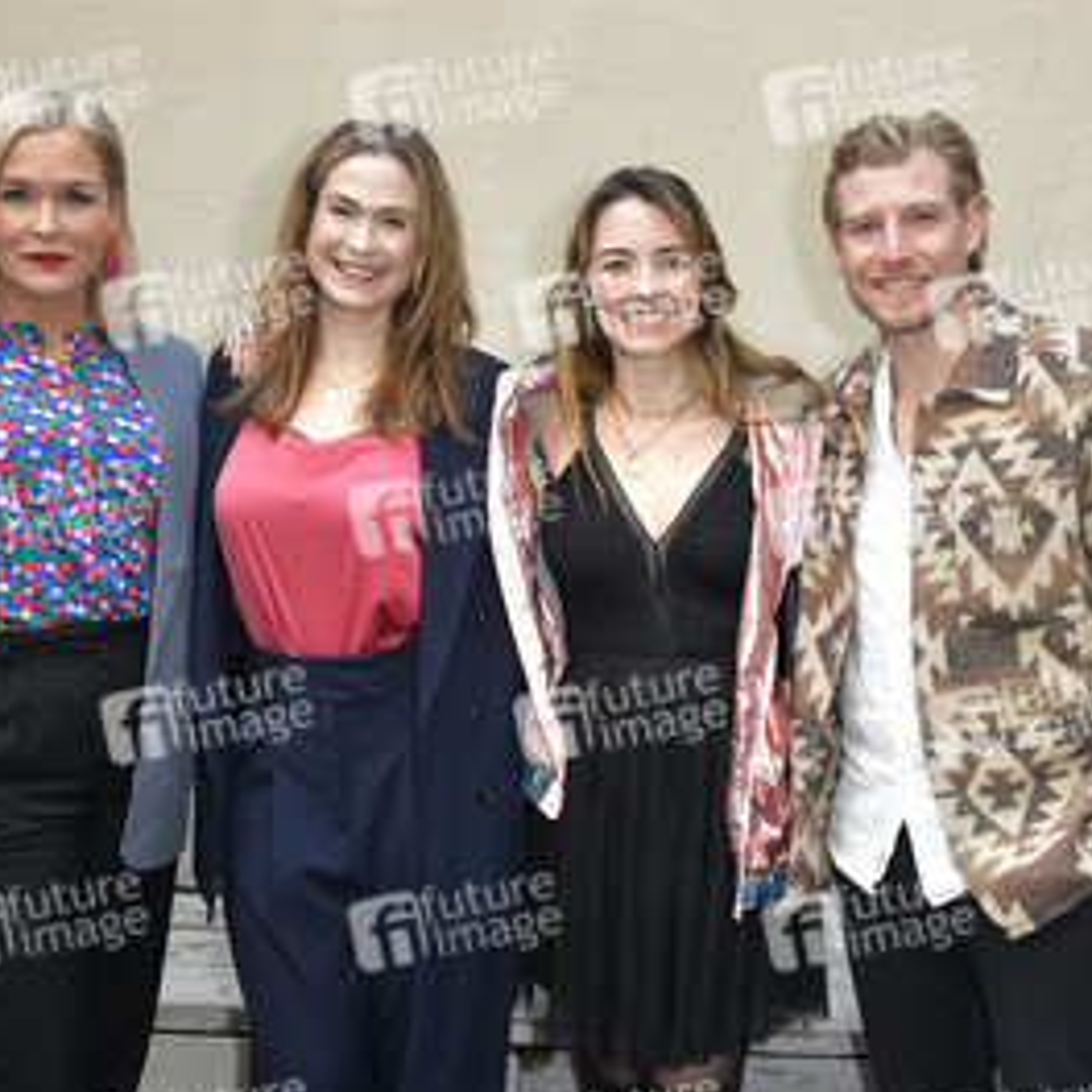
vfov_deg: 37.5
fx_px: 1606
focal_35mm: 45
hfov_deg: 37.5
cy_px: 612
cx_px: 511
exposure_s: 1/200
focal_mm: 31
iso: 2000
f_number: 6.3
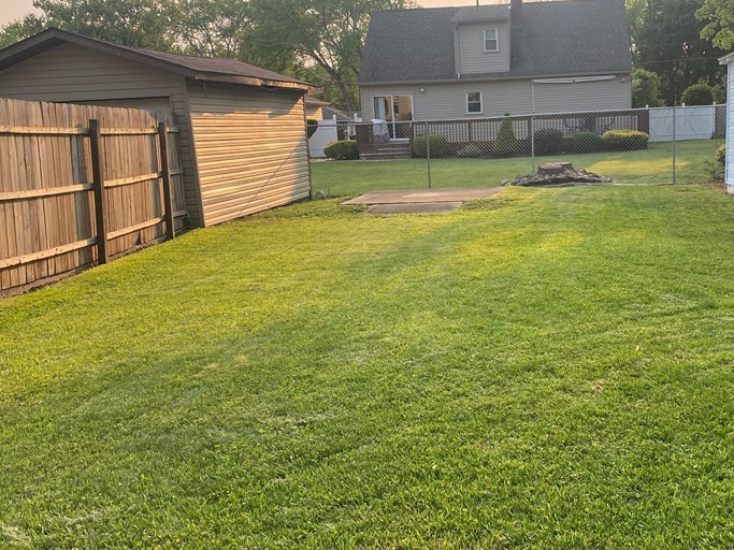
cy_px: 267
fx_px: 827
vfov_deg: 36.8
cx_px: 483
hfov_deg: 47.2
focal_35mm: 39
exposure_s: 1/573
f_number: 1.8
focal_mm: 4.25
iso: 32
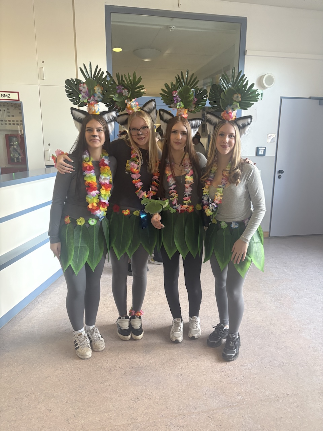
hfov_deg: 53.1
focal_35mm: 26
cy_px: 216
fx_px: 323
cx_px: 162
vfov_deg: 67.3
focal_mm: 5.96
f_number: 1.6
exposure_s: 1/50
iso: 250
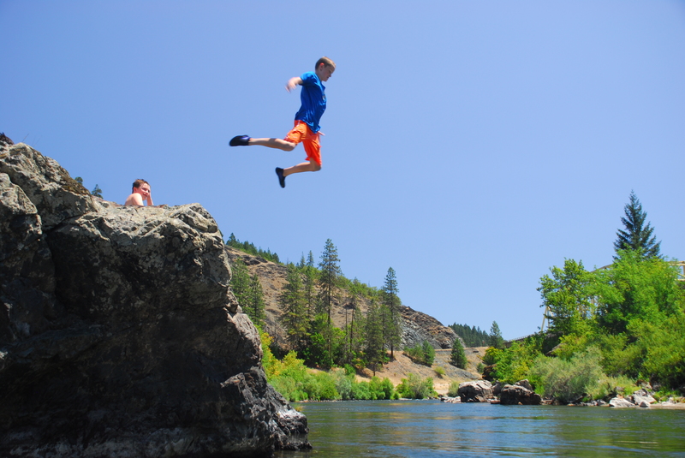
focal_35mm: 42
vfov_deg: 32.0
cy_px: 229
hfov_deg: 46.4
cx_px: 342
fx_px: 800
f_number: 4.5
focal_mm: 28
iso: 200
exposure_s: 1/160
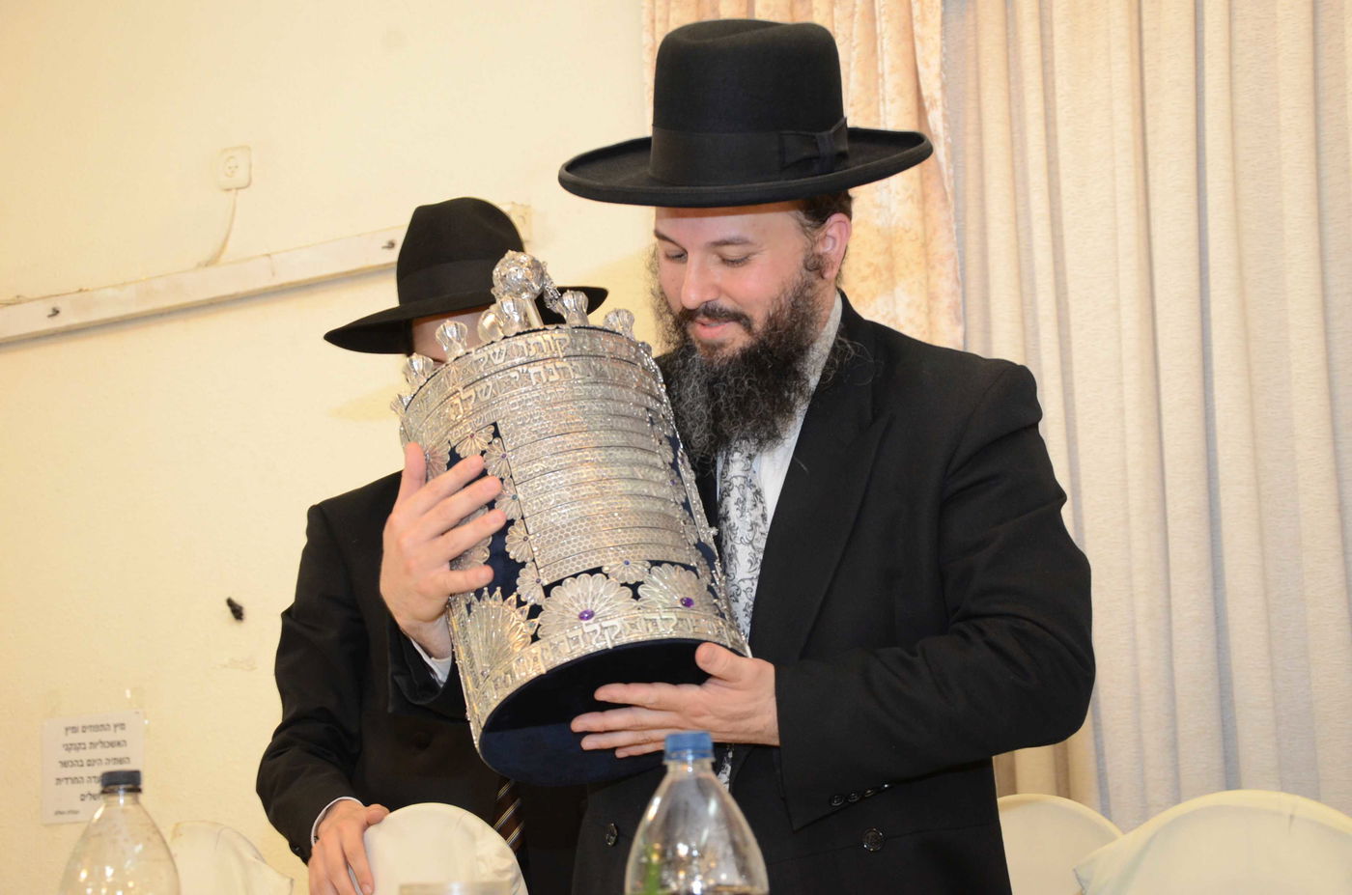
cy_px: 448
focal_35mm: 75
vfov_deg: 18.1
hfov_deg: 27.0
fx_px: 2811
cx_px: 676
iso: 1600
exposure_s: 1/80
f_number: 5.6
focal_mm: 50
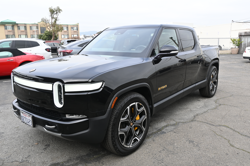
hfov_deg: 63.2
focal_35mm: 29
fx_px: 203
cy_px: 83
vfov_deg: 44.6
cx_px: 125
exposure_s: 1/250
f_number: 5.6
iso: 200
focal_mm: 19.5
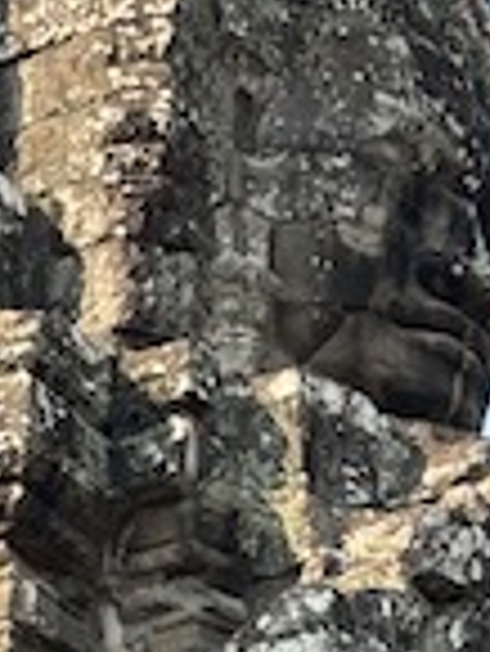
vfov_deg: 8.3
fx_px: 4504
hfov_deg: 6.2
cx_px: -90
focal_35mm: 239
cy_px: 515
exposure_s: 1/943
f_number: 1.6
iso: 32
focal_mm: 5.96
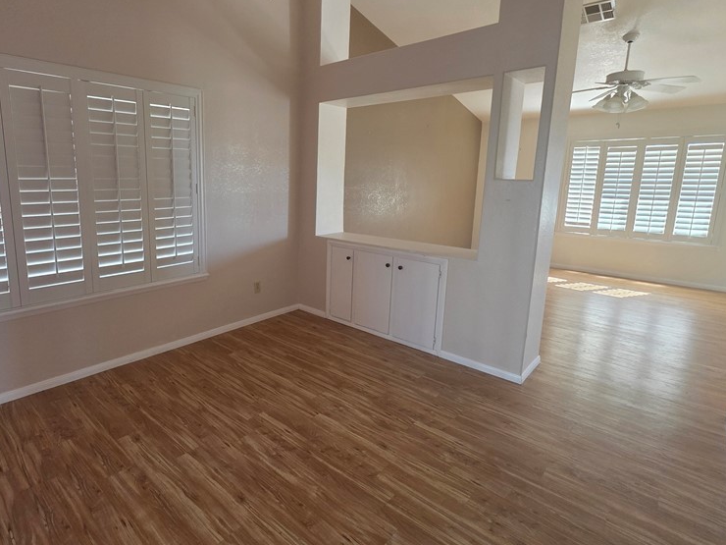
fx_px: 378
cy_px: 246
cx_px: 290
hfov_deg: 86.7
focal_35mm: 18
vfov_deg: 71.4
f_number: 1.9
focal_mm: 2.2
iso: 320
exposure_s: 1/120
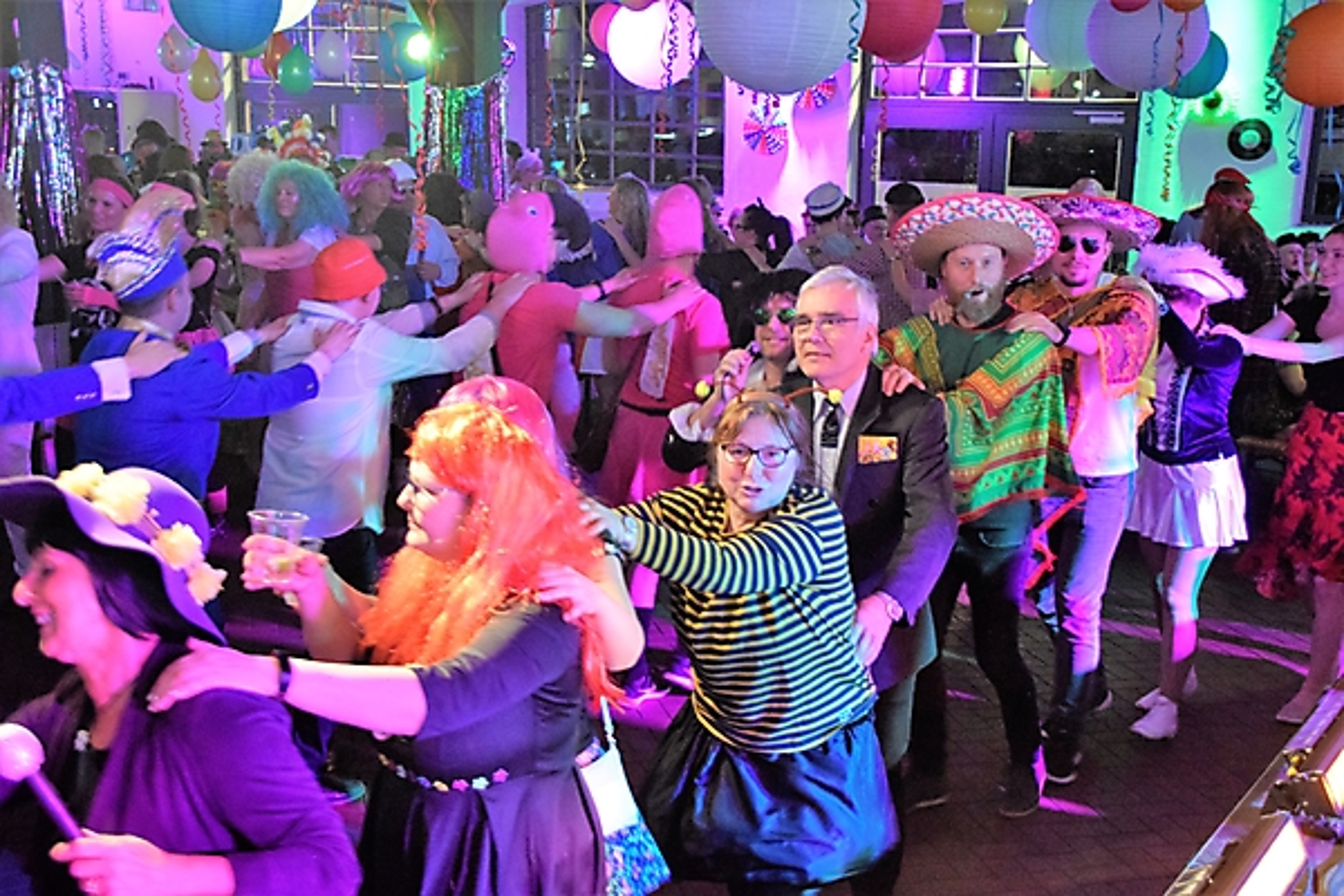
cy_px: 448
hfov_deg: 41.1
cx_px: 672
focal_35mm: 48
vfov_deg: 28.1
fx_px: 1792
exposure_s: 1/60
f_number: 4.2
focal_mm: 32
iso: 5000
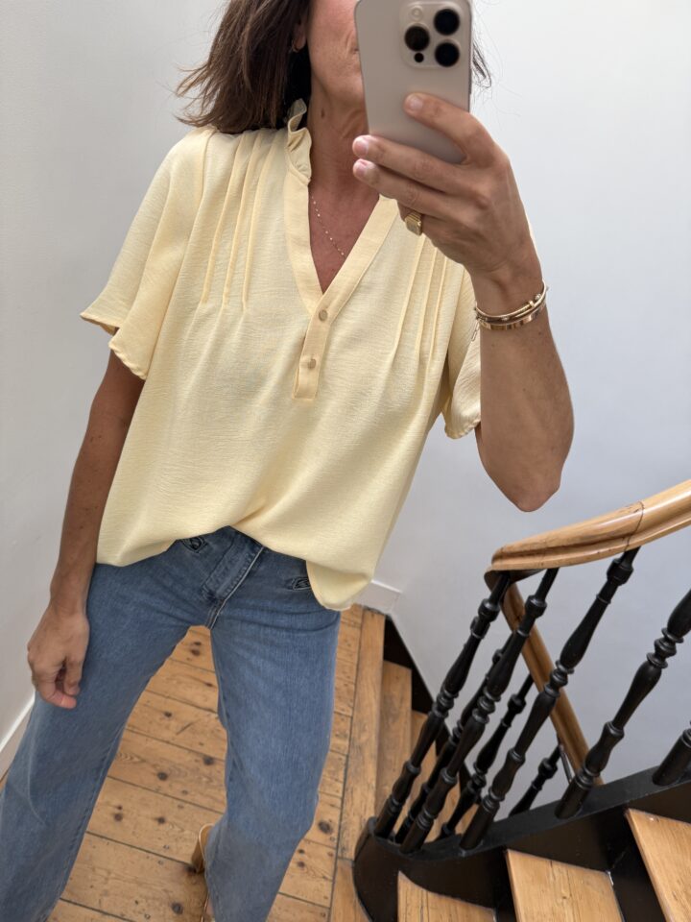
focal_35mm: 24
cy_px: 461
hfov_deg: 56.8
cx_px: 346
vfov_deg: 71.6
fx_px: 639
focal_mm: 6.76
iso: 125
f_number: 1.78
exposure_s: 1/121
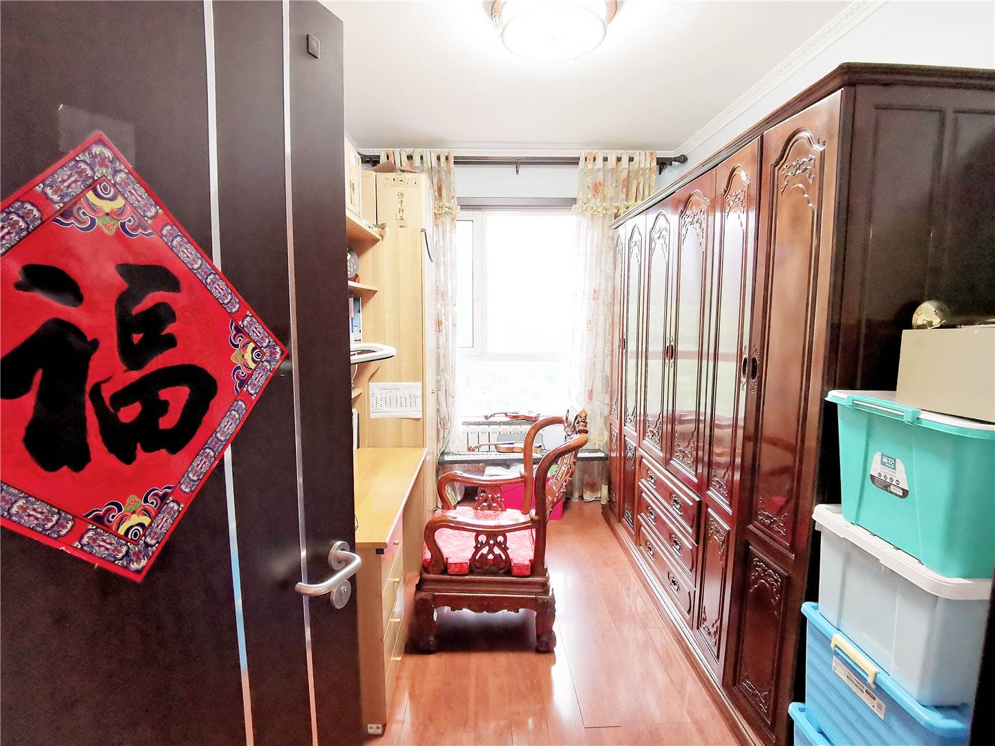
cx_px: 498
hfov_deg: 91.0
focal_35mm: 17
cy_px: 373
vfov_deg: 74.7
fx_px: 489
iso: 500
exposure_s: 1/30
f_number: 2.2
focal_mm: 2.26
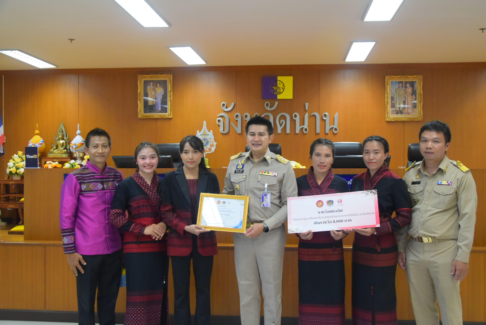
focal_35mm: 39
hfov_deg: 49.5
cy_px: 162
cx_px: 243
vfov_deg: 34.2
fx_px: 527
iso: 3200
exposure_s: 1/125
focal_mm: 26
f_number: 6.3
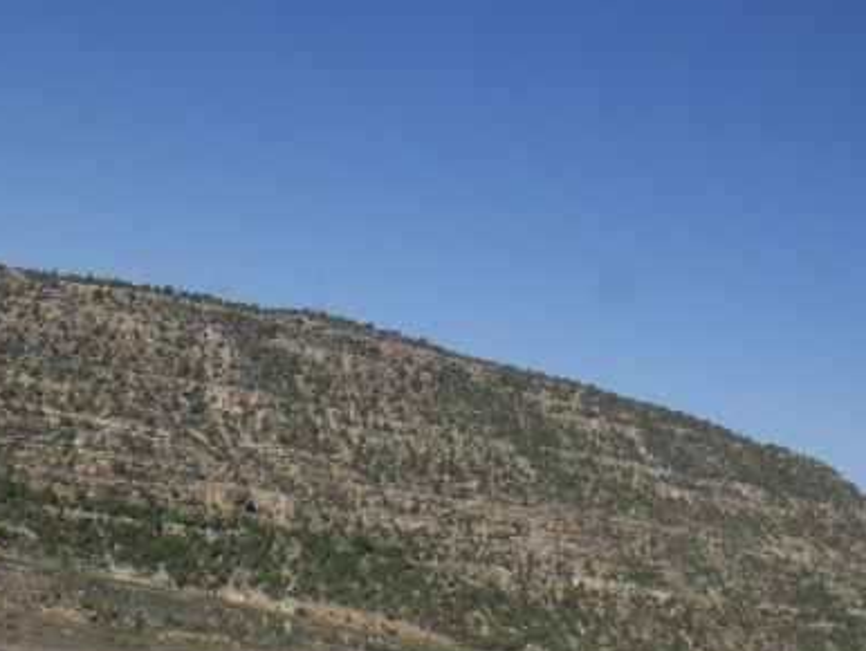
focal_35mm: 63
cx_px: 330
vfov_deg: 23.3
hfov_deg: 30.6
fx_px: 1577
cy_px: 285
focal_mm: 6.3
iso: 50
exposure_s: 1/500
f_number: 4.4
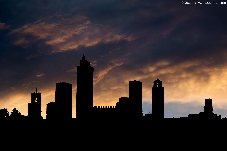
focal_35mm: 174
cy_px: 76
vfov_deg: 7.9
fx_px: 1097
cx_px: 114
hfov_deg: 11.8
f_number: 9
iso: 200
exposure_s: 1/160
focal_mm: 116.1
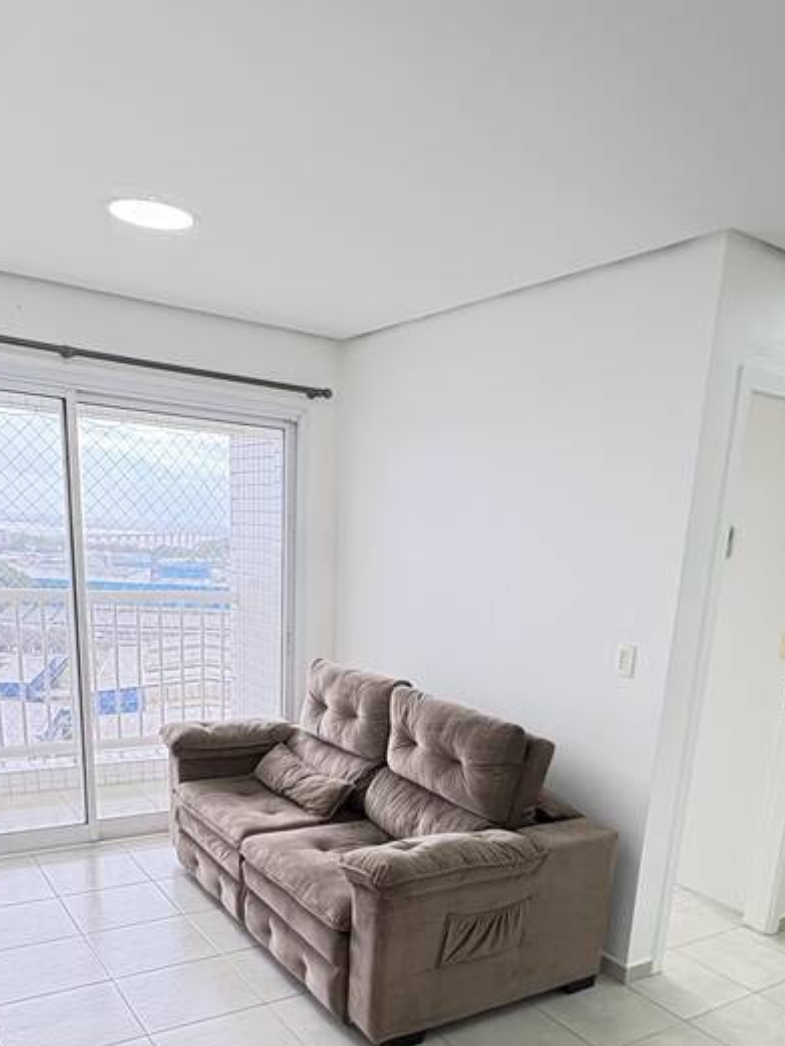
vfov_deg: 58.2
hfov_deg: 48.2
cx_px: 436
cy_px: 795
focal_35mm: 29
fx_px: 876
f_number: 2.2
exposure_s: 1/99
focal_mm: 2.22
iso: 200
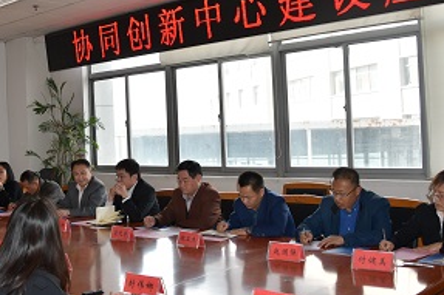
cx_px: 102
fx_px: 579
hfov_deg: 40.5
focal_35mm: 47
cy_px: 127
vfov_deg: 28.6
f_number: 3.5
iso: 200
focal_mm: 18
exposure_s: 1/160
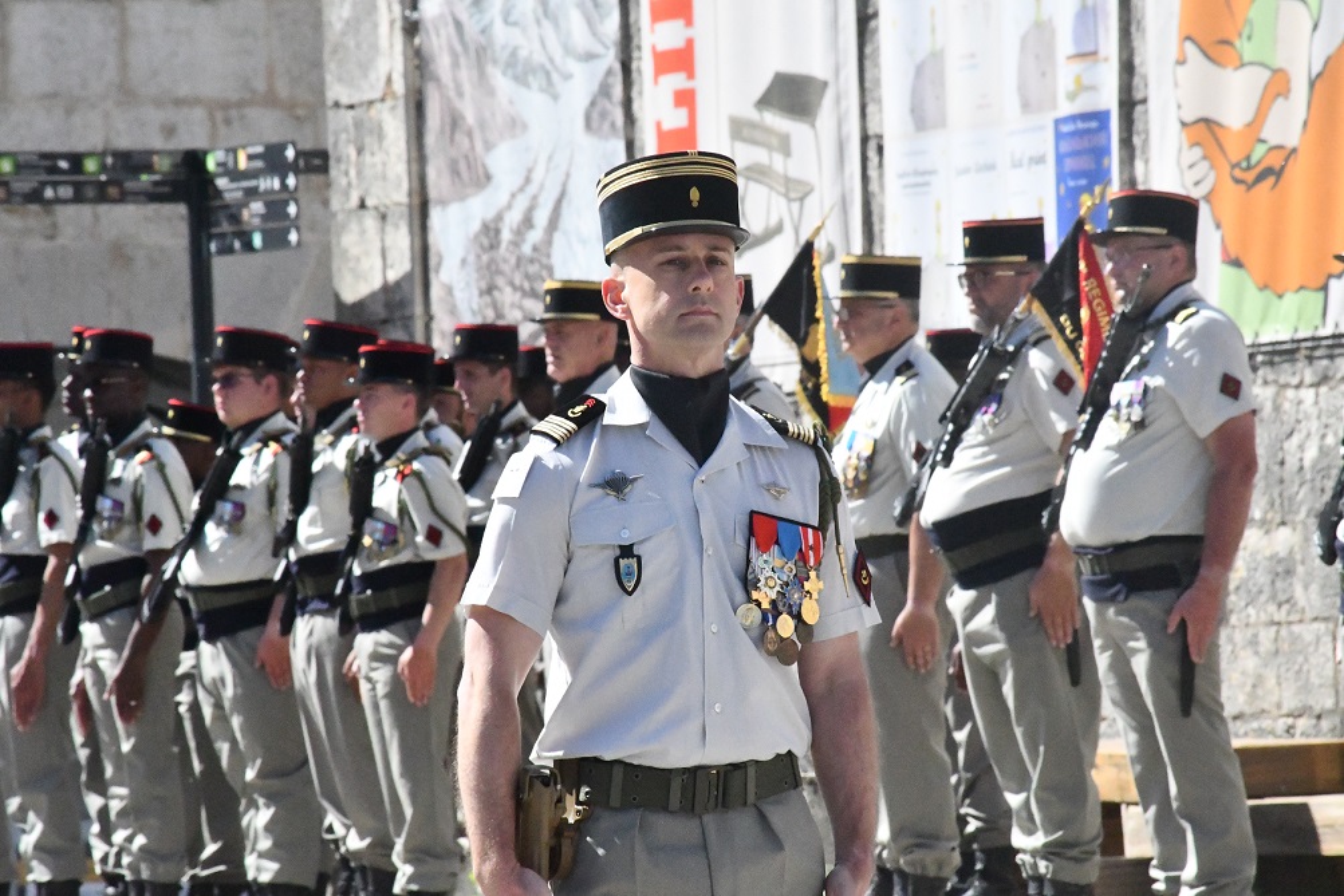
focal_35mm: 330
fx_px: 12321
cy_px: 448
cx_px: 672
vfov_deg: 4.2
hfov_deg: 6.2
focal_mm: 220
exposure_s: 1/8000
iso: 16000
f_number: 22
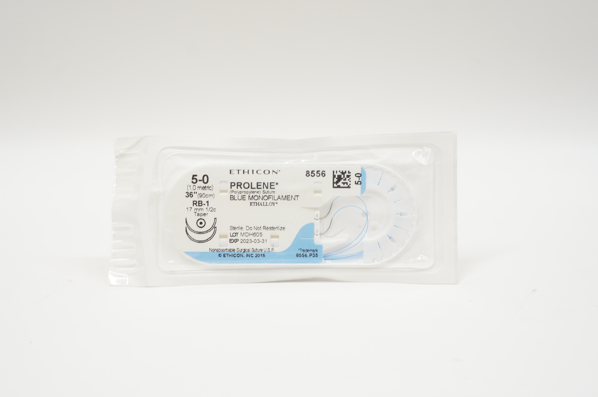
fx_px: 672
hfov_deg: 48.0
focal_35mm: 40
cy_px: 198
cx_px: 299
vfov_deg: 32.9
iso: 400
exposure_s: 1/40
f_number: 7.1
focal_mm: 27
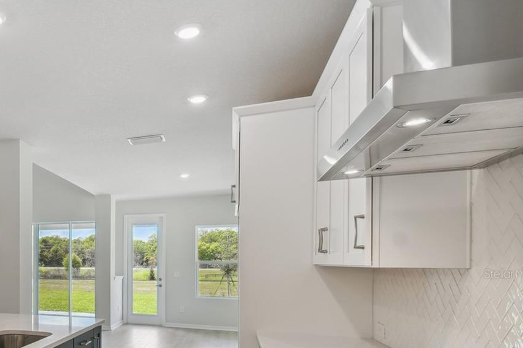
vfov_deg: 44.3
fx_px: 407
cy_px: 274
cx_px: 50
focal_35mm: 28
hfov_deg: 56.3
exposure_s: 1/40
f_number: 7.1
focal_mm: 10
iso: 100
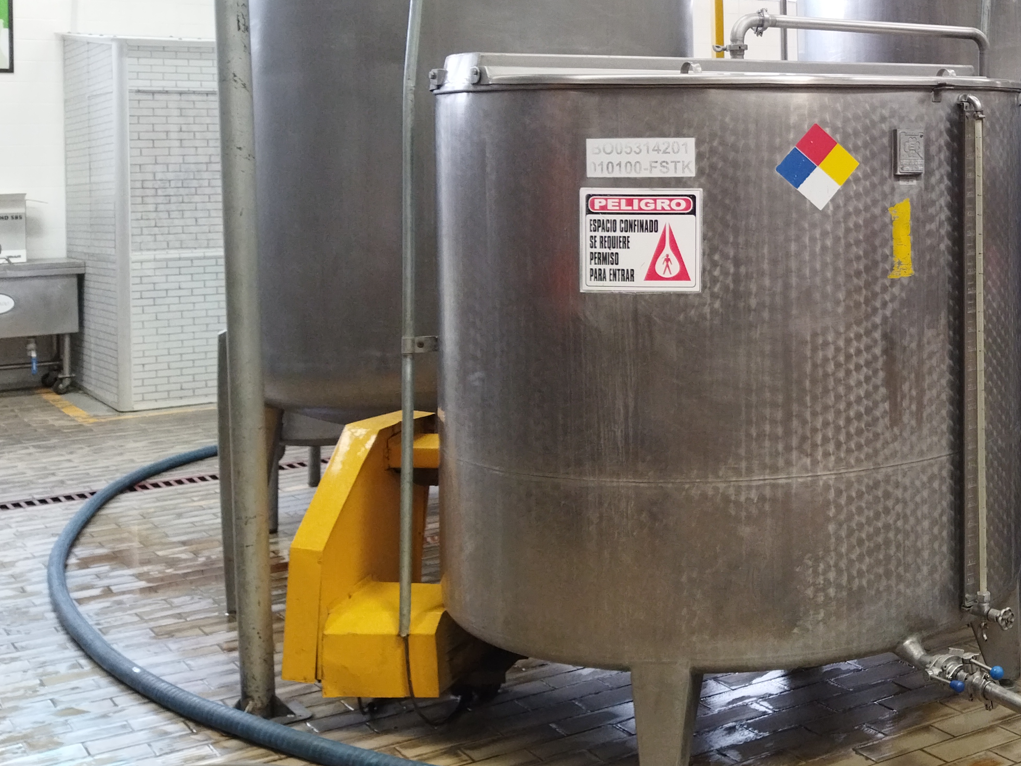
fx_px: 1622
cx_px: 983
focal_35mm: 55
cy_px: 166
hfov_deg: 32.6
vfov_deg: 26.1
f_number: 1.79
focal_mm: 4.71
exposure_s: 1/100
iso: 139
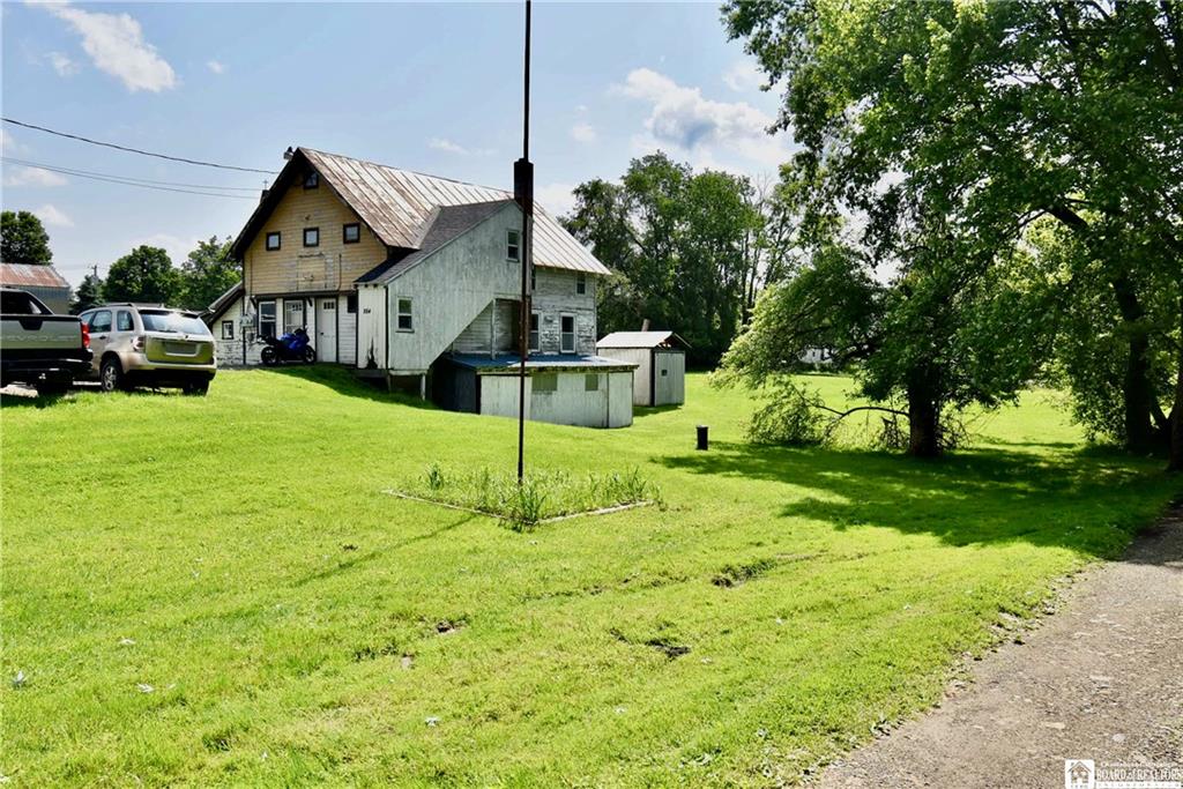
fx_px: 986
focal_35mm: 30
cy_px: 394
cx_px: 592
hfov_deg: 61.9
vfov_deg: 43.6
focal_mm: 20
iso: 100
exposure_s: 1/320
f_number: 9
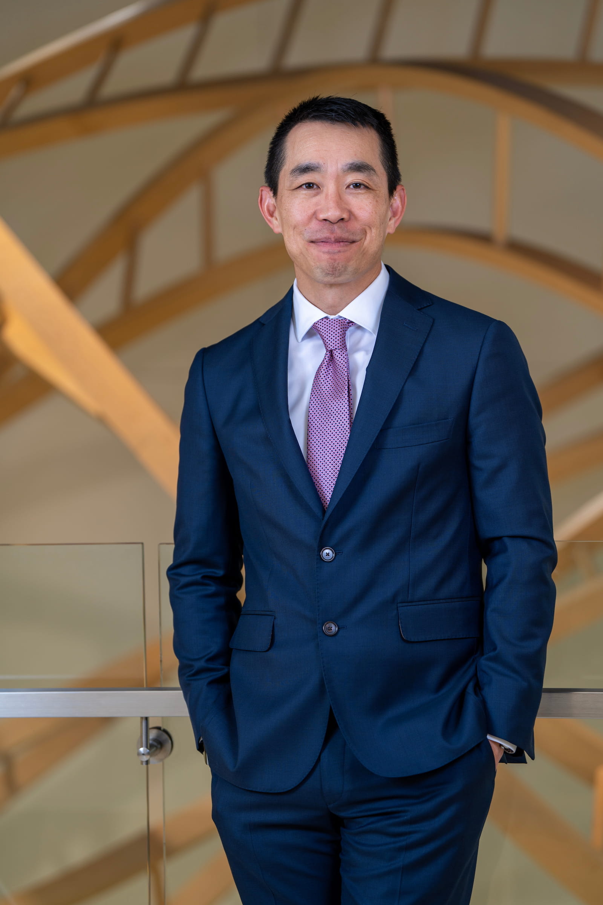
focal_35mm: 115
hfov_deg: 11.9
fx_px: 2889
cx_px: 302
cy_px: 452
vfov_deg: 17.8
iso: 125
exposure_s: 1/40
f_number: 2.8
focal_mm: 115
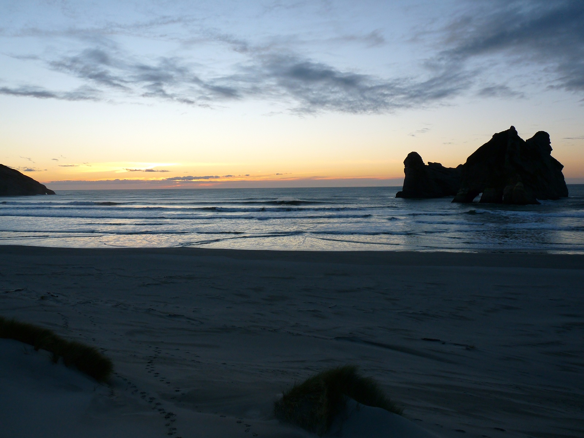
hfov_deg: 65.3
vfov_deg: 51.4
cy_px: 219
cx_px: 292
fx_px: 456
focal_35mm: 27
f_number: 3.2
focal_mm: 4.8
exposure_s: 1/100
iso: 100
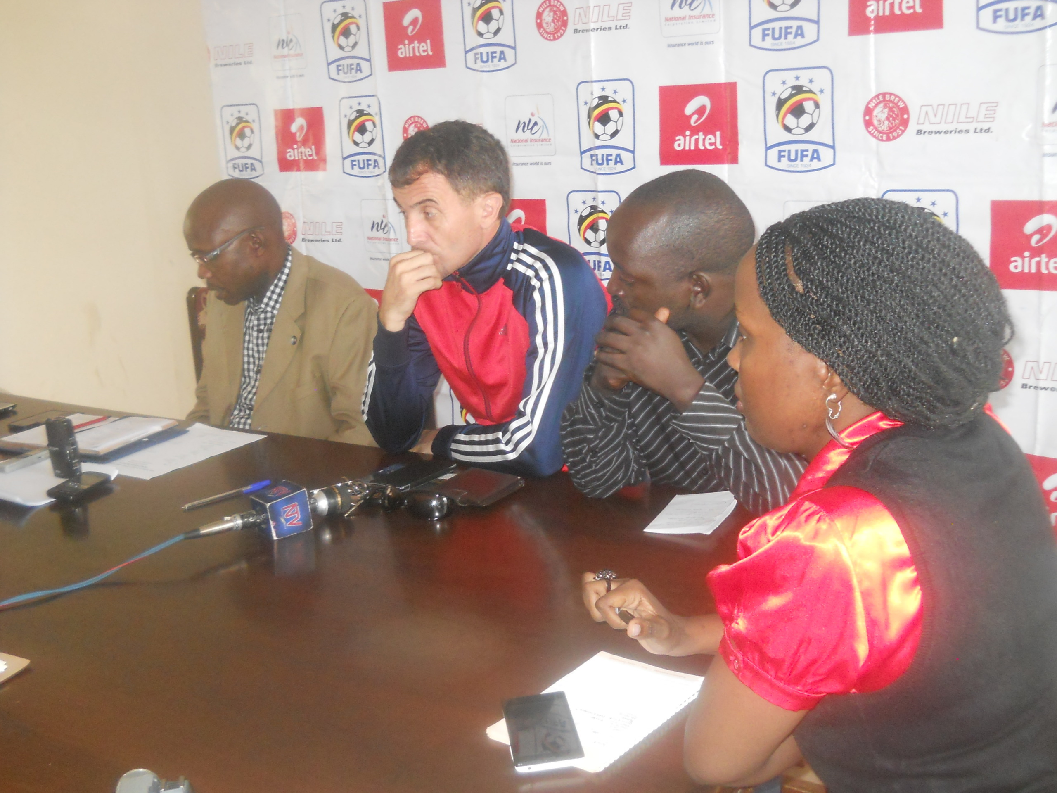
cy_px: 396
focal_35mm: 41
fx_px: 1252
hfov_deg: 45.8
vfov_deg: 35.1
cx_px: 528
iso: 400
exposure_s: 1/30
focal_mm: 6.72
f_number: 3.1
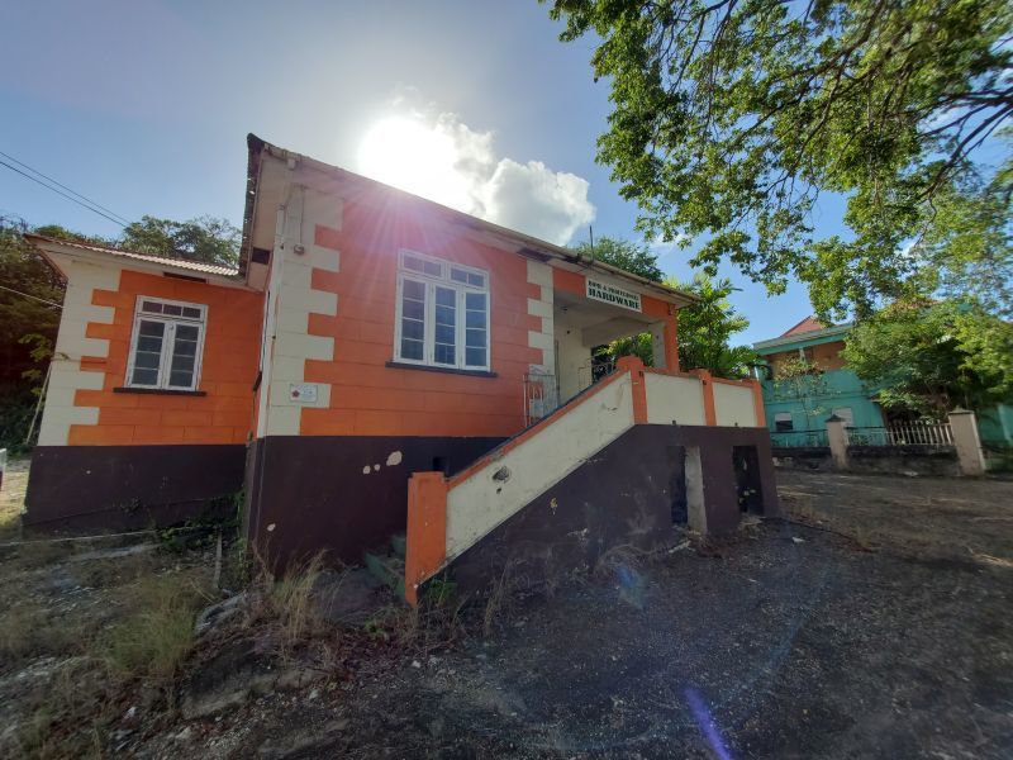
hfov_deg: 106.2
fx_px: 380
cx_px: 506
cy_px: 380
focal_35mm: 13
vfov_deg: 89.9
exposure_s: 1/1041
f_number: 2.2
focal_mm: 1.8
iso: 50
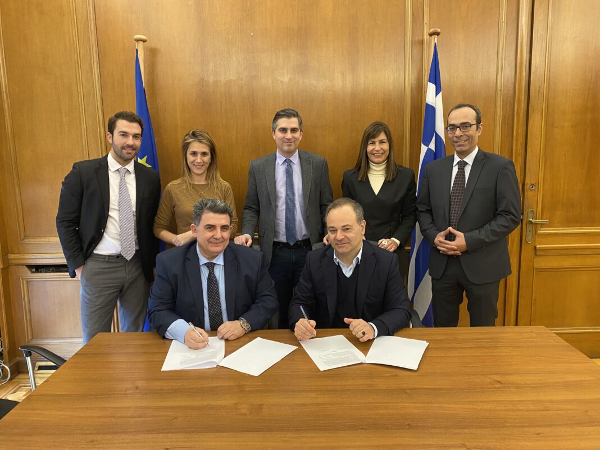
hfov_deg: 67.3
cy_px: 225
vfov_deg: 53.1
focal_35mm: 26
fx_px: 451
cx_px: 300
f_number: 1.8
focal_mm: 4.25
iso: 250
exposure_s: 1/60
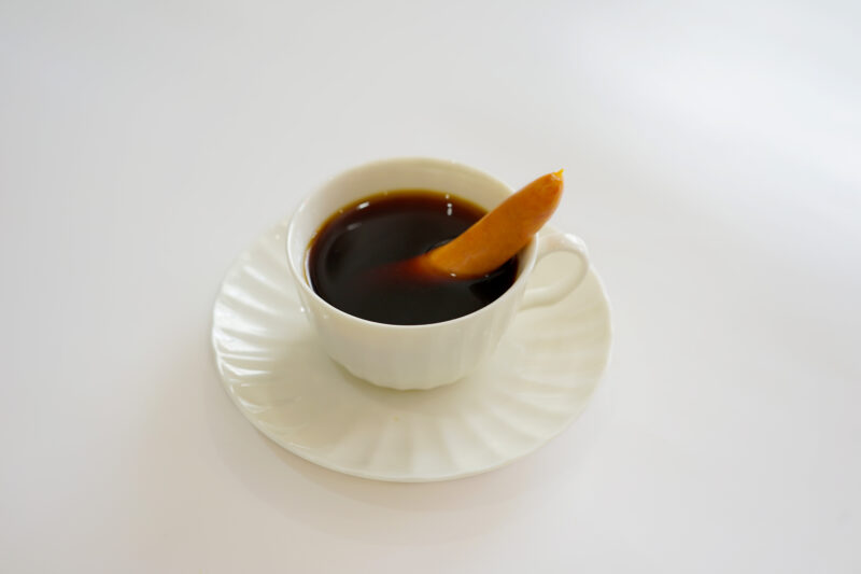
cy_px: 287
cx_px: 430
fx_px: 837
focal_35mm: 35
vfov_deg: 37.8
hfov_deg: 54.4
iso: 125
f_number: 4
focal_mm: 35
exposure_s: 1/60
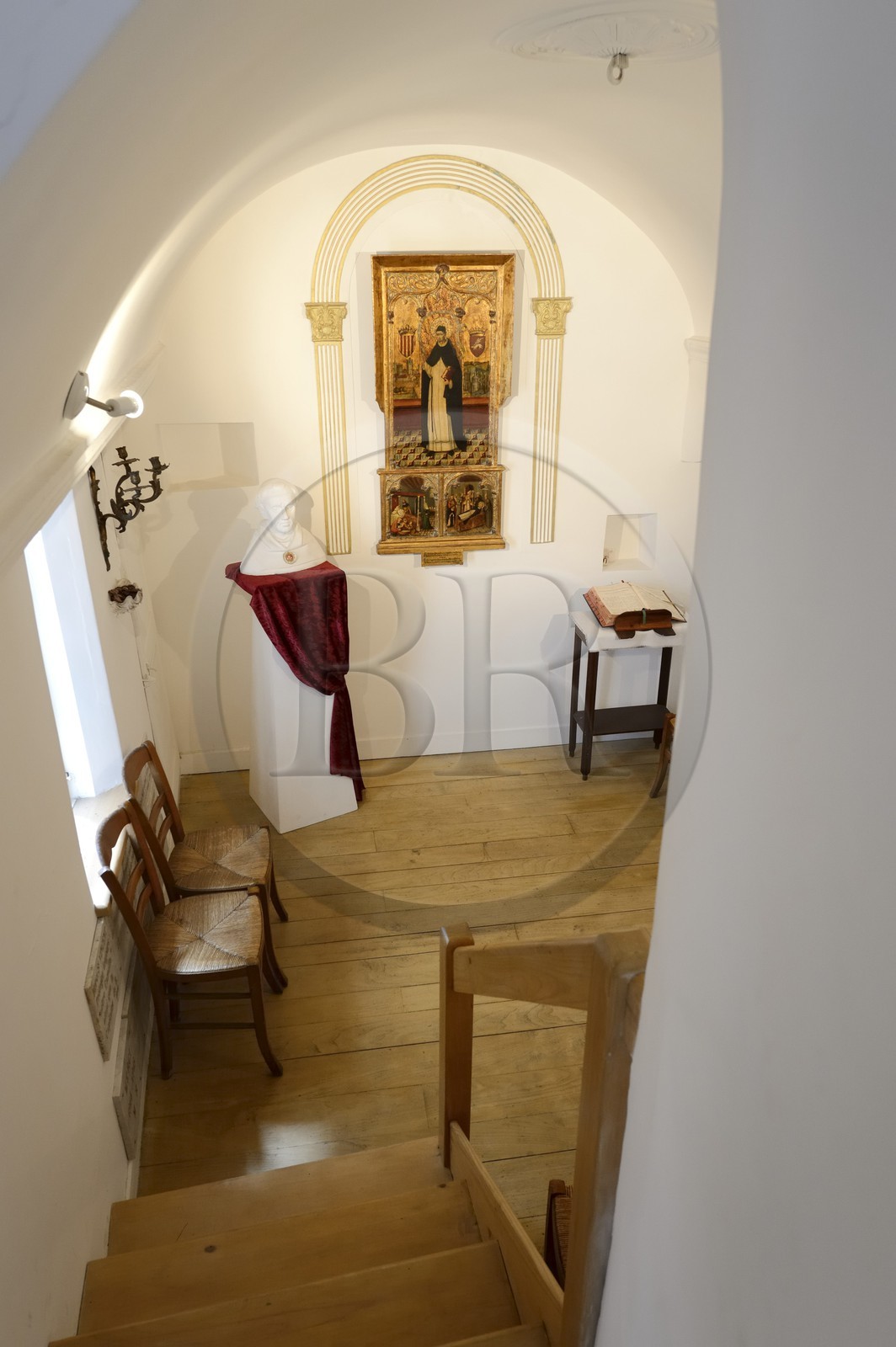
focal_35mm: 24
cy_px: 674
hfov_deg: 53.1
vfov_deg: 73.8
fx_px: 897
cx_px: 448
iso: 1600
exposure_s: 1/15
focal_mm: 24
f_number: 7.1
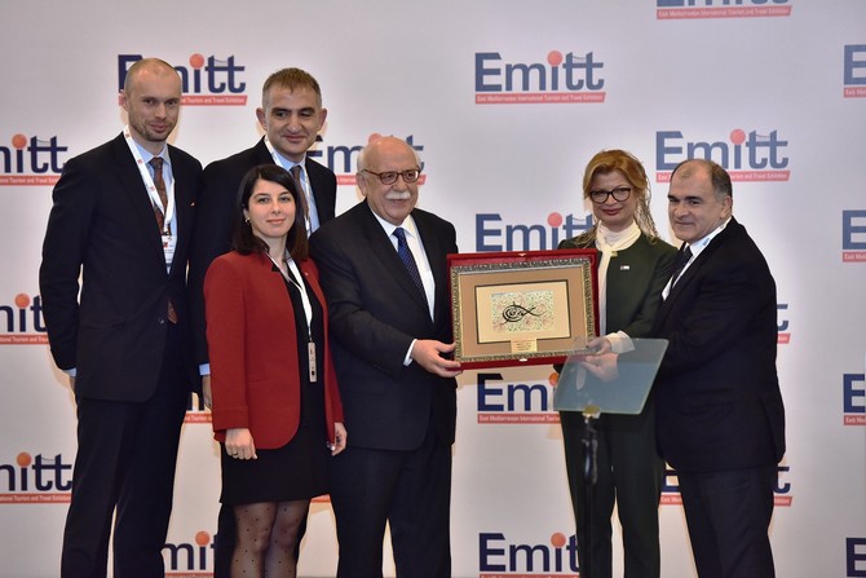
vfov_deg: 8.9
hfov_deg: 13.2
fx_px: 3729
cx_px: 433
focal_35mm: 155
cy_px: 289
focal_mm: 155
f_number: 4
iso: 1600
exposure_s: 1/160
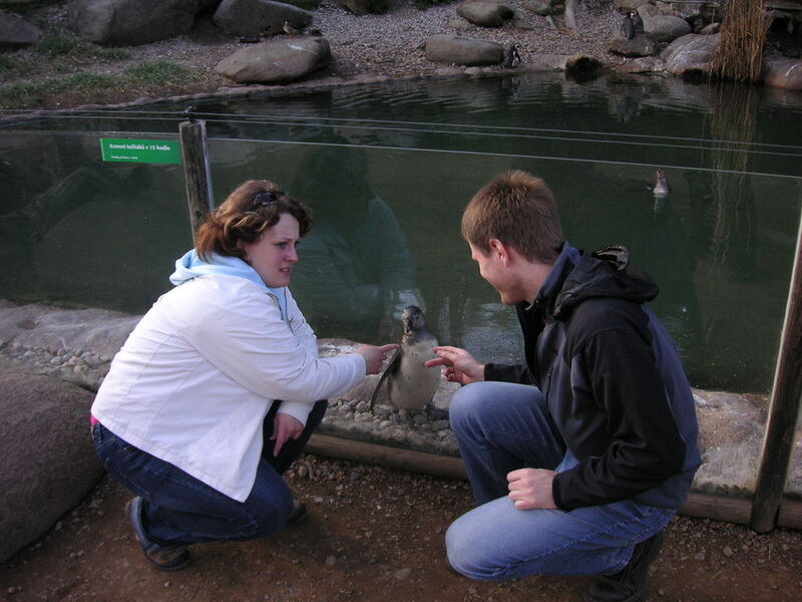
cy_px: 301
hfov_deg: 50.1
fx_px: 857
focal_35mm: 37
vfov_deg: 38.7
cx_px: 401
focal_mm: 6.1
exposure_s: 1/250
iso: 50
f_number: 2.8
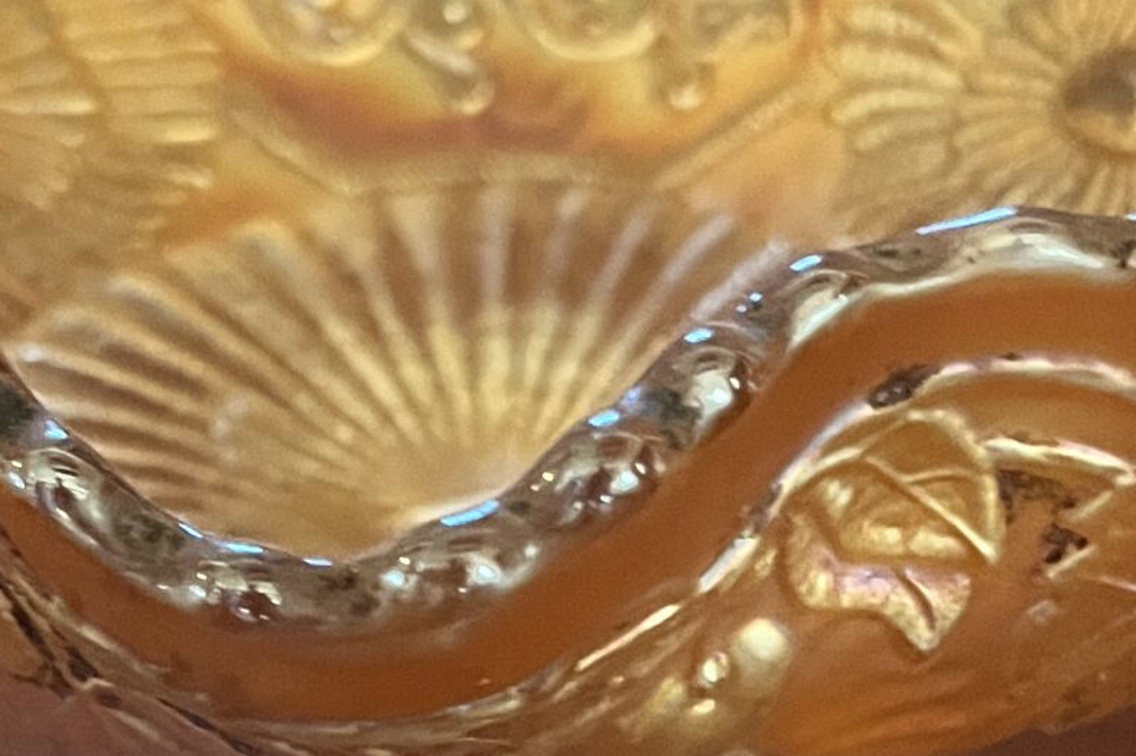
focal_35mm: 88
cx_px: 455
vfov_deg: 15.4
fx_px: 2776
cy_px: 645
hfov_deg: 23.1
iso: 640
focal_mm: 5.1
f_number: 1.6
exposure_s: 1/30
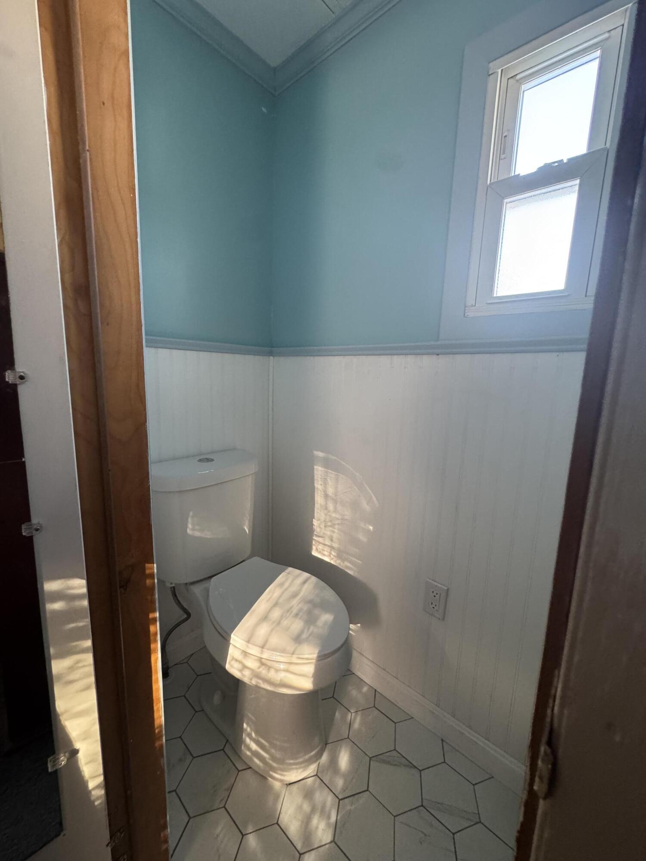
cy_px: 430
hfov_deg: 85.7
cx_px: 323
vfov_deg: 102.1
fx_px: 348
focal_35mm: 14
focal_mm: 2.22
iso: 400
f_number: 2.2
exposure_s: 1/60
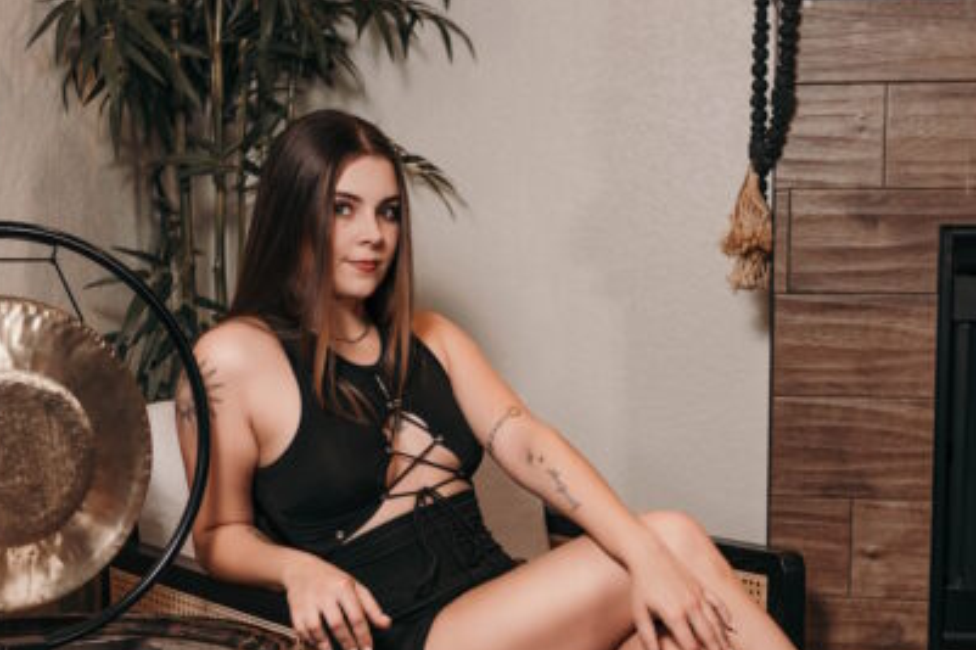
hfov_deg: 30.1
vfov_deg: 20.1
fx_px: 1816
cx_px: 550
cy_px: 525
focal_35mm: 67
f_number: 2.2
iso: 200
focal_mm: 35
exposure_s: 1/160
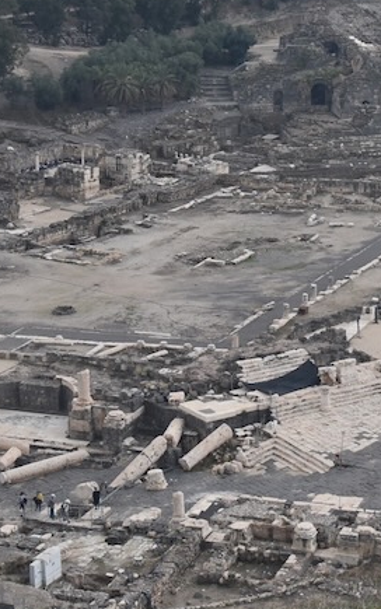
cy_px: 219
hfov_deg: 13.1
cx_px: 374
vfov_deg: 20.9
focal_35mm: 99
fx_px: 1644
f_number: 7.1
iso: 400
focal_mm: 22
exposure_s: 1/200
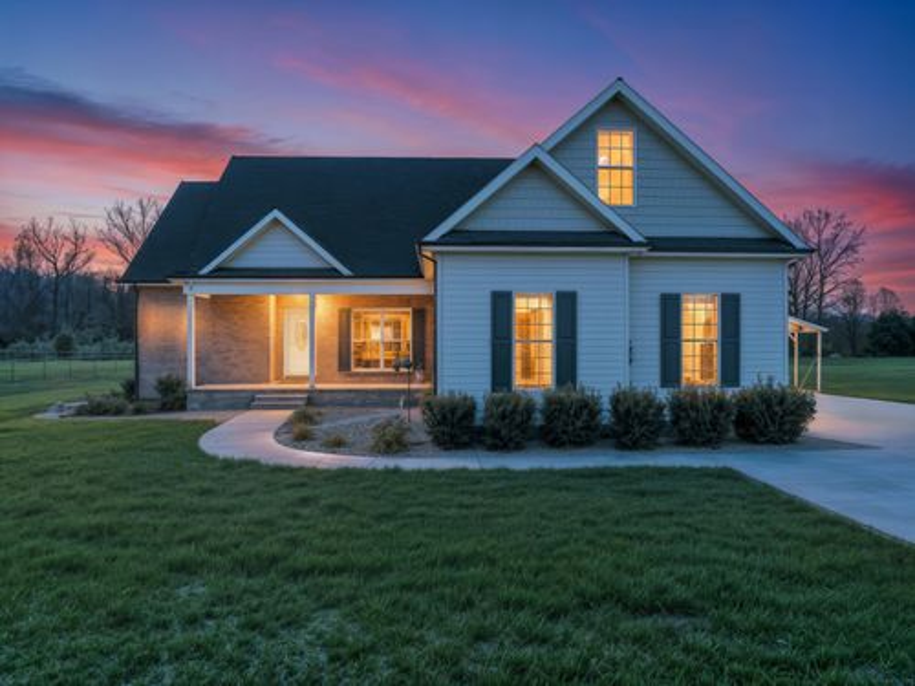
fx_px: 634
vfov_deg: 56.8
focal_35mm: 24
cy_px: 343
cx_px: 458
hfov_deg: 71.6
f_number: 2.8
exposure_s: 1/3200
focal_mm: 12.29
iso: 330
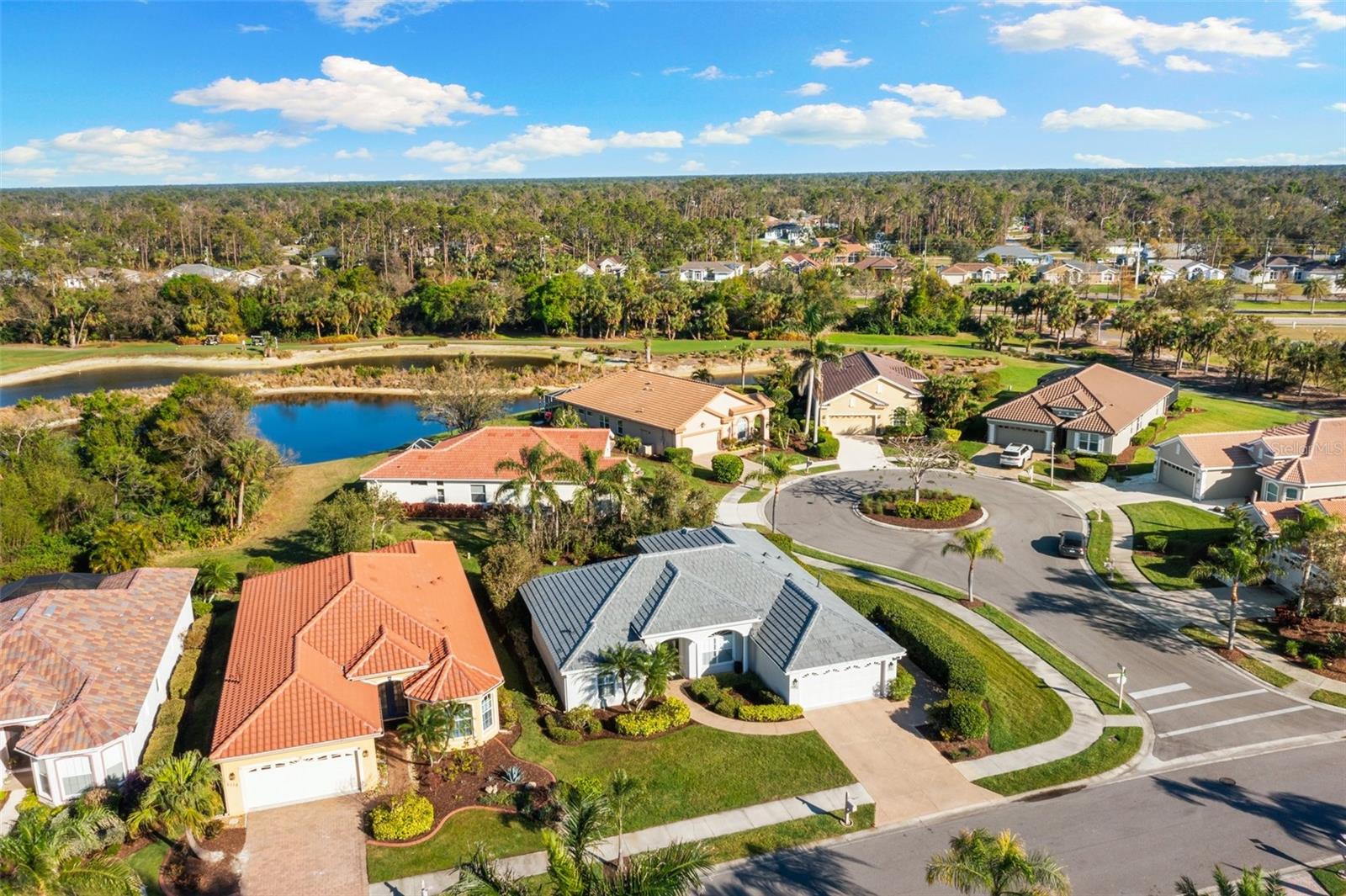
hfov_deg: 65.5
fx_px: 1046
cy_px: 448
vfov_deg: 46.4
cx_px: 673
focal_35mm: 28
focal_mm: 10.26
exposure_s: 1/200
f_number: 9
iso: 100
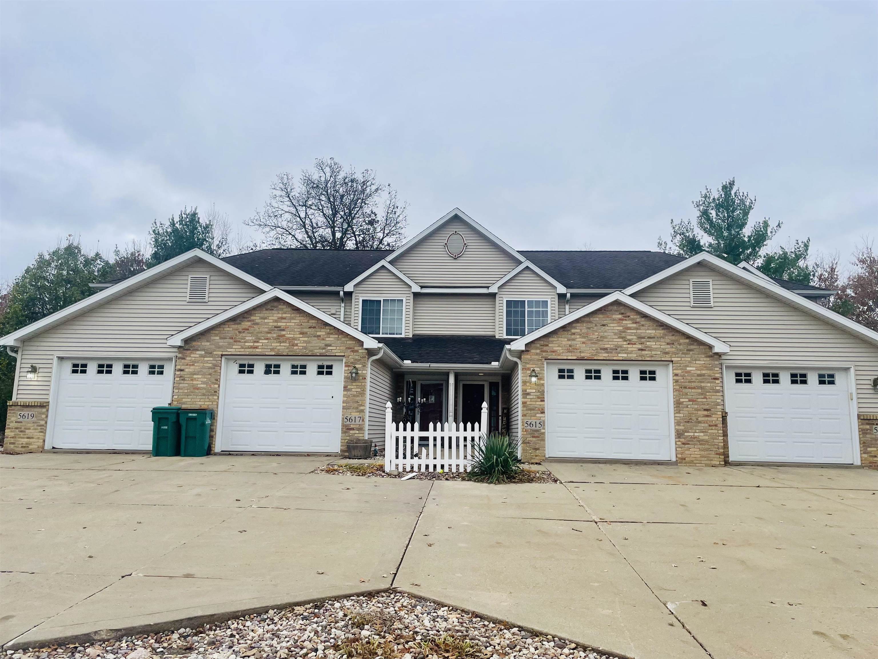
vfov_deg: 53.1
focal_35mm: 26
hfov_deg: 67.3
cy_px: 330
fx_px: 659
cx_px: 439
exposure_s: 1/1319
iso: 32
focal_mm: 4.2
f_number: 1.6
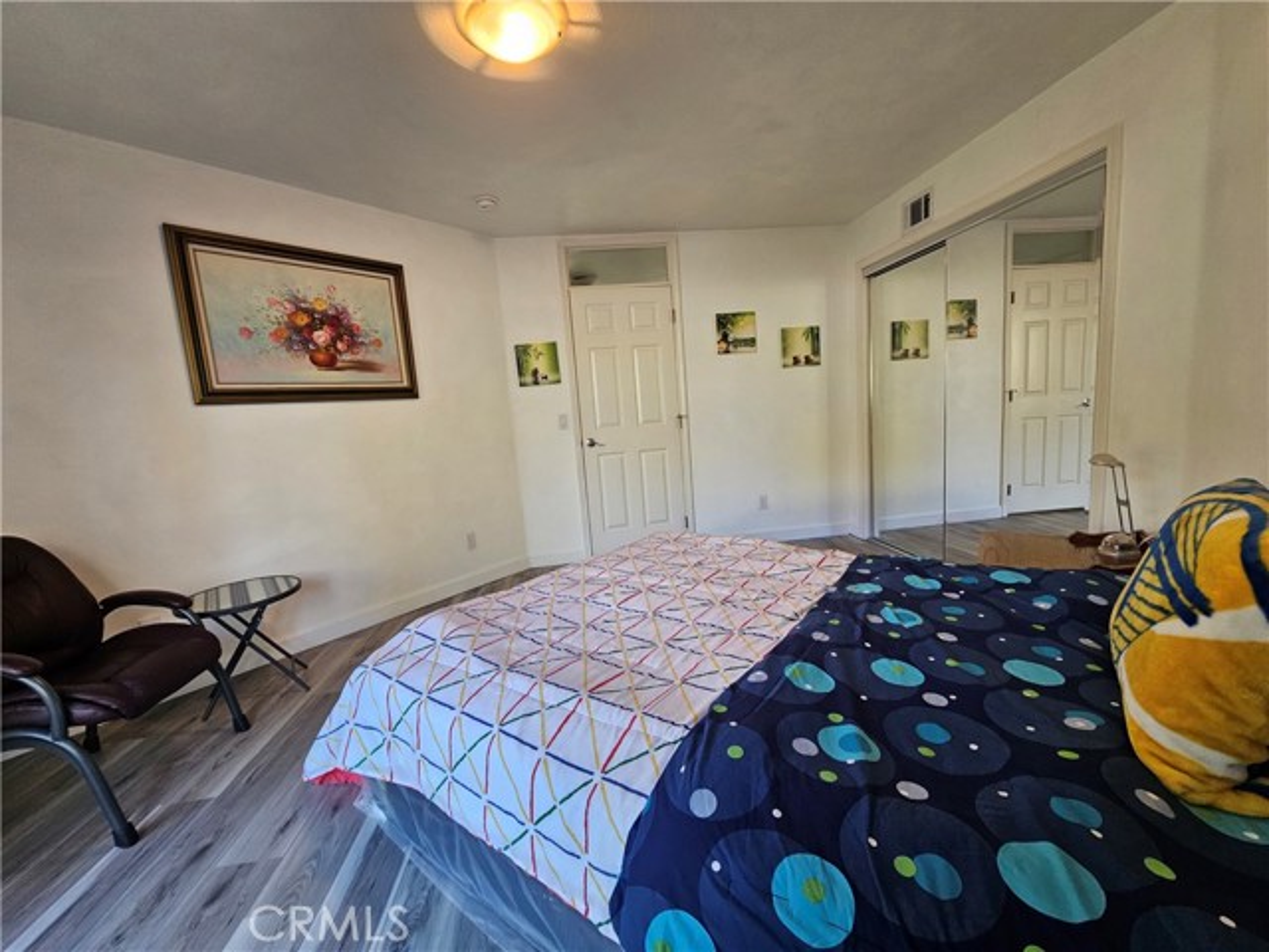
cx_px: 634
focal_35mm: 13
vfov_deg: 89.9
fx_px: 477
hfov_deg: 106.2
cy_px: 476
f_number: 2.2
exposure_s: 1/60
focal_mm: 2.2
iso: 160
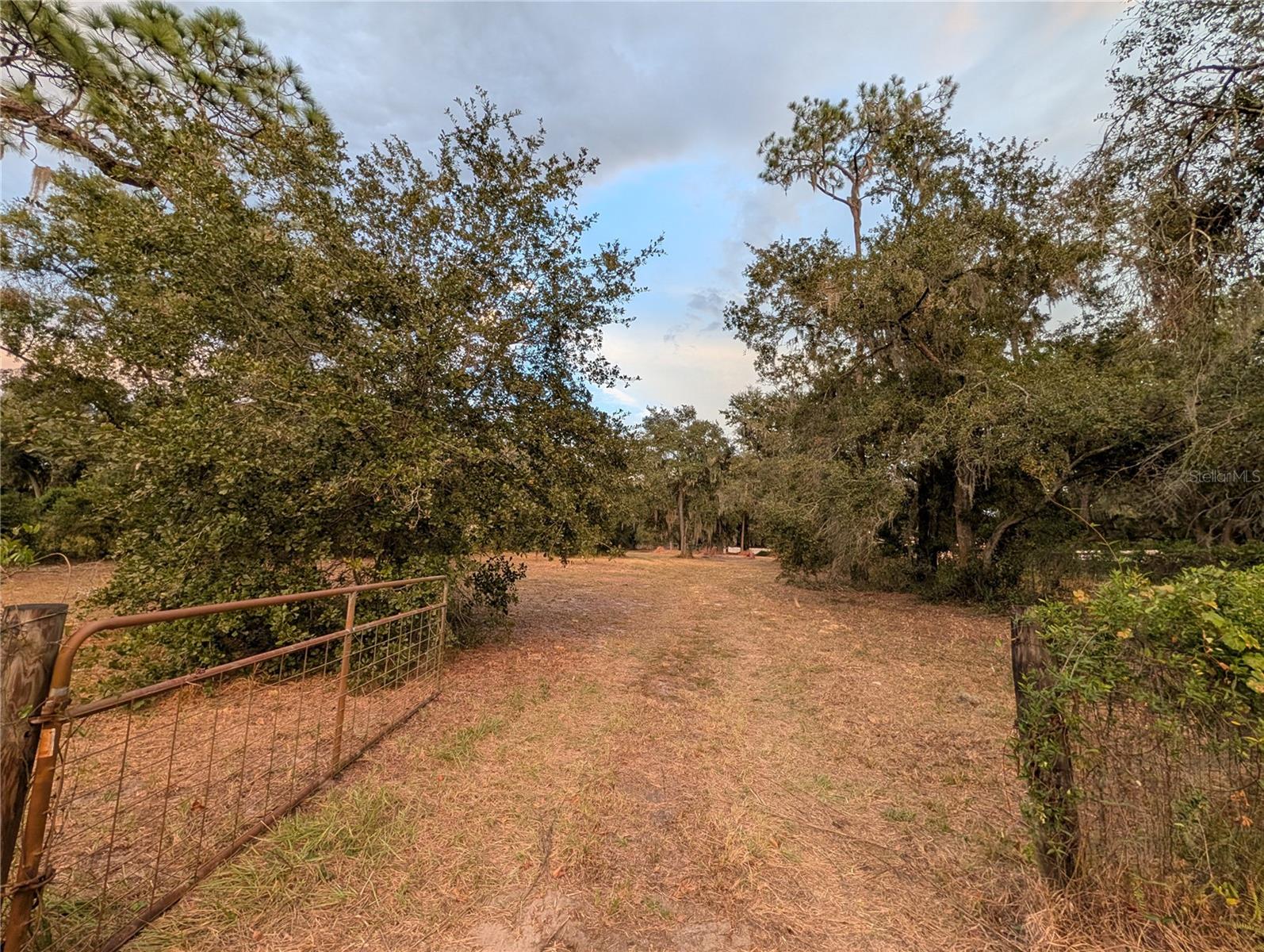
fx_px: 439
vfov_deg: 94.6
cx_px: 632
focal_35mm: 12
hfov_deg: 110.5
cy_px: 476
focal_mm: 2.02
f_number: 1.7
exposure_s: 1/83.6
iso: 50
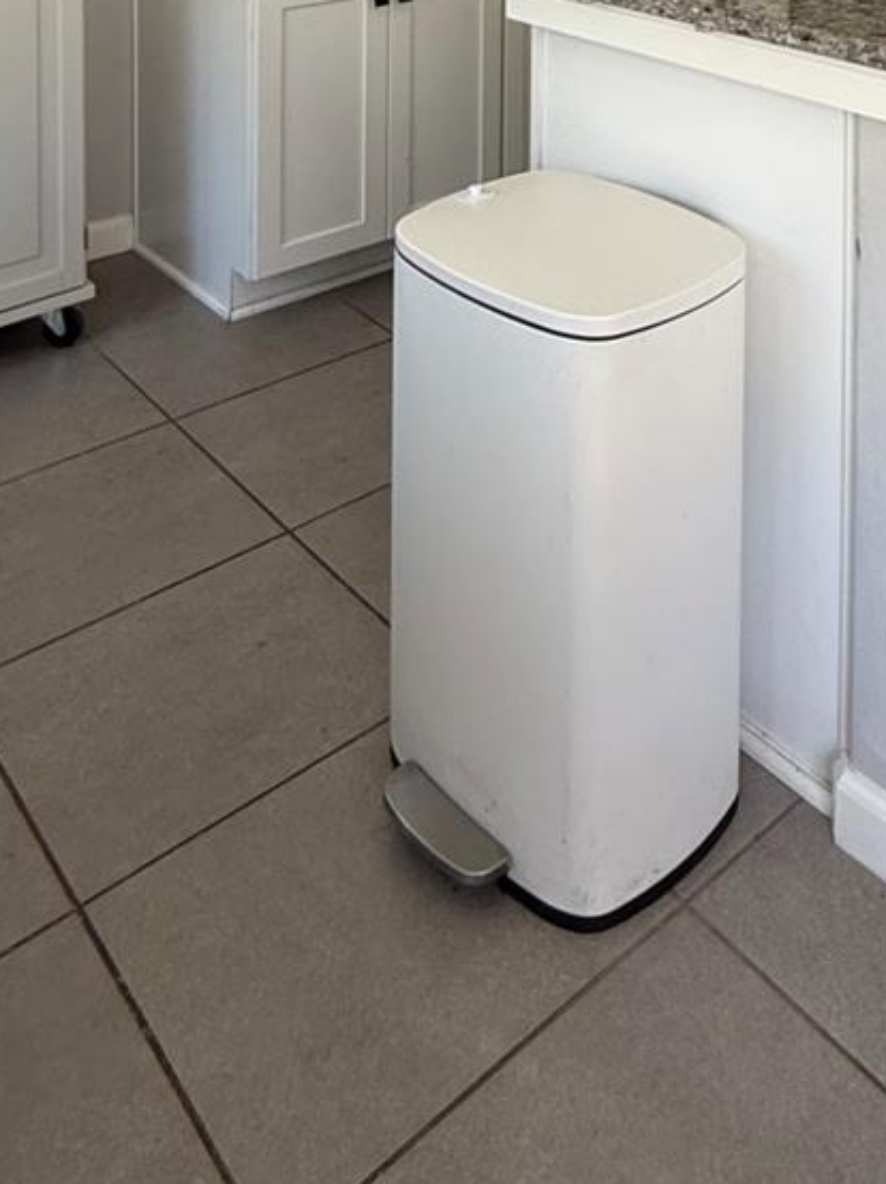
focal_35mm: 38
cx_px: 767
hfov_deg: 35.8
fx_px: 1298
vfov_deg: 37.2
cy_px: -240
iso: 125
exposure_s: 1/99
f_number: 2.2
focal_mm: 2.22
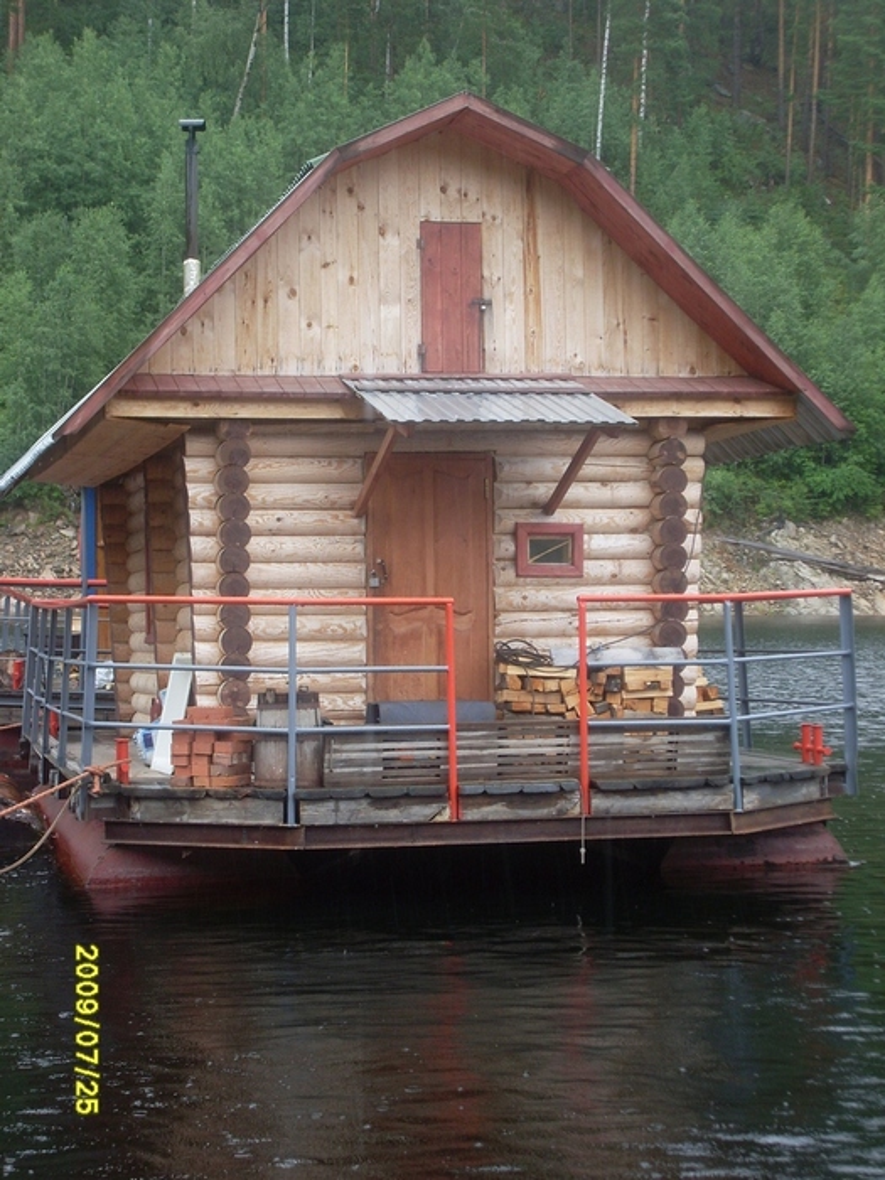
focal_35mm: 71
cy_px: 590
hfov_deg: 20.7
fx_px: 2420
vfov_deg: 27.4
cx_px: 442
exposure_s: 1/90
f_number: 4.2
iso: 100
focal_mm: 11.7
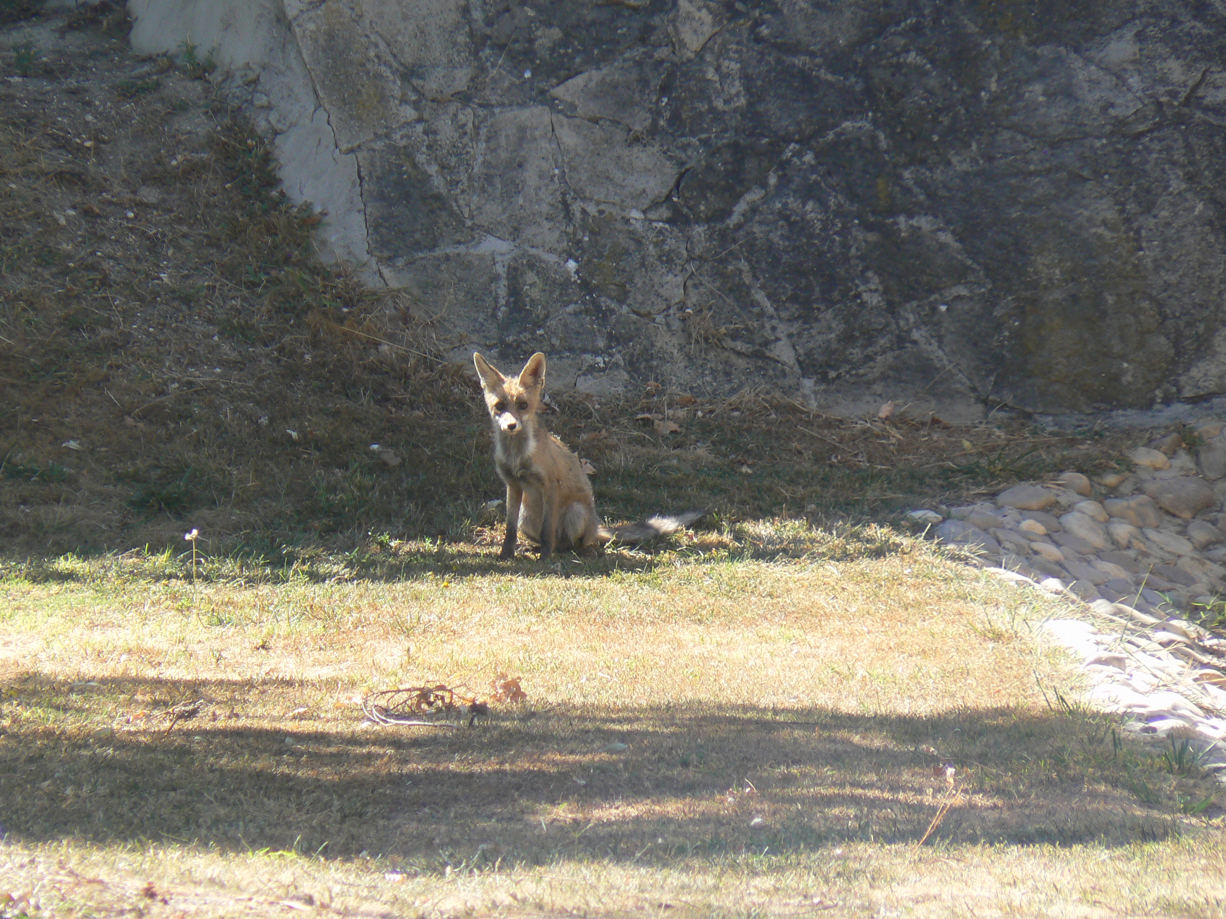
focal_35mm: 461
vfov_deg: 3.2
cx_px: 588
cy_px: 464
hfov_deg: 4.3
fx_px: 16327
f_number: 5.6
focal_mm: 72
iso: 80
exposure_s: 1/160
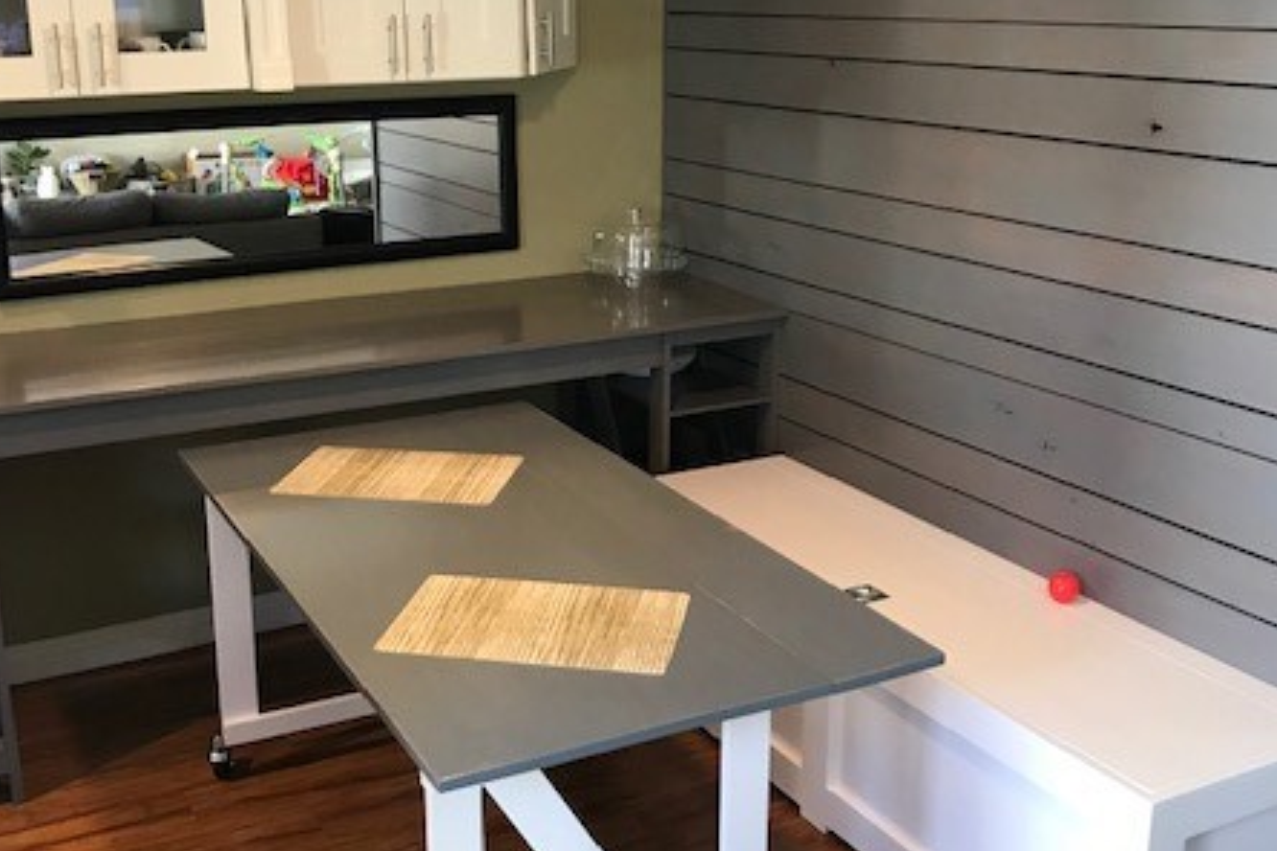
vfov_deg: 31.9
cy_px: 402
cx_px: 598
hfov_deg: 46.4
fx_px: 1490
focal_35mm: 42
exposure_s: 1/15
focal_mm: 3.99
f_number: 1.8
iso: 40
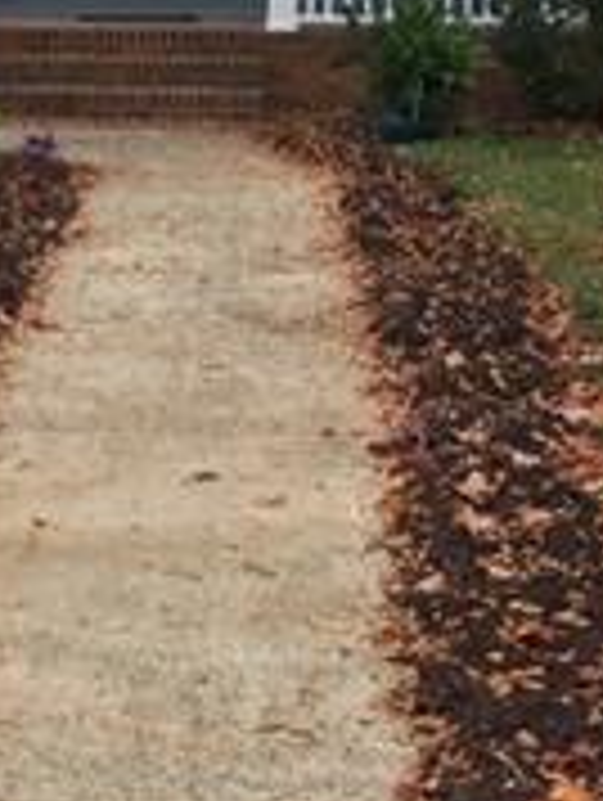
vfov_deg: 15.7
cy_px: 428
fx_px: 2896
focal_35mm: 125
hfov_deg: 11.8
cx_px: 22
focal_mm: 4.15
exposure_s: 1/60
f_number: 2.2
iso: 32
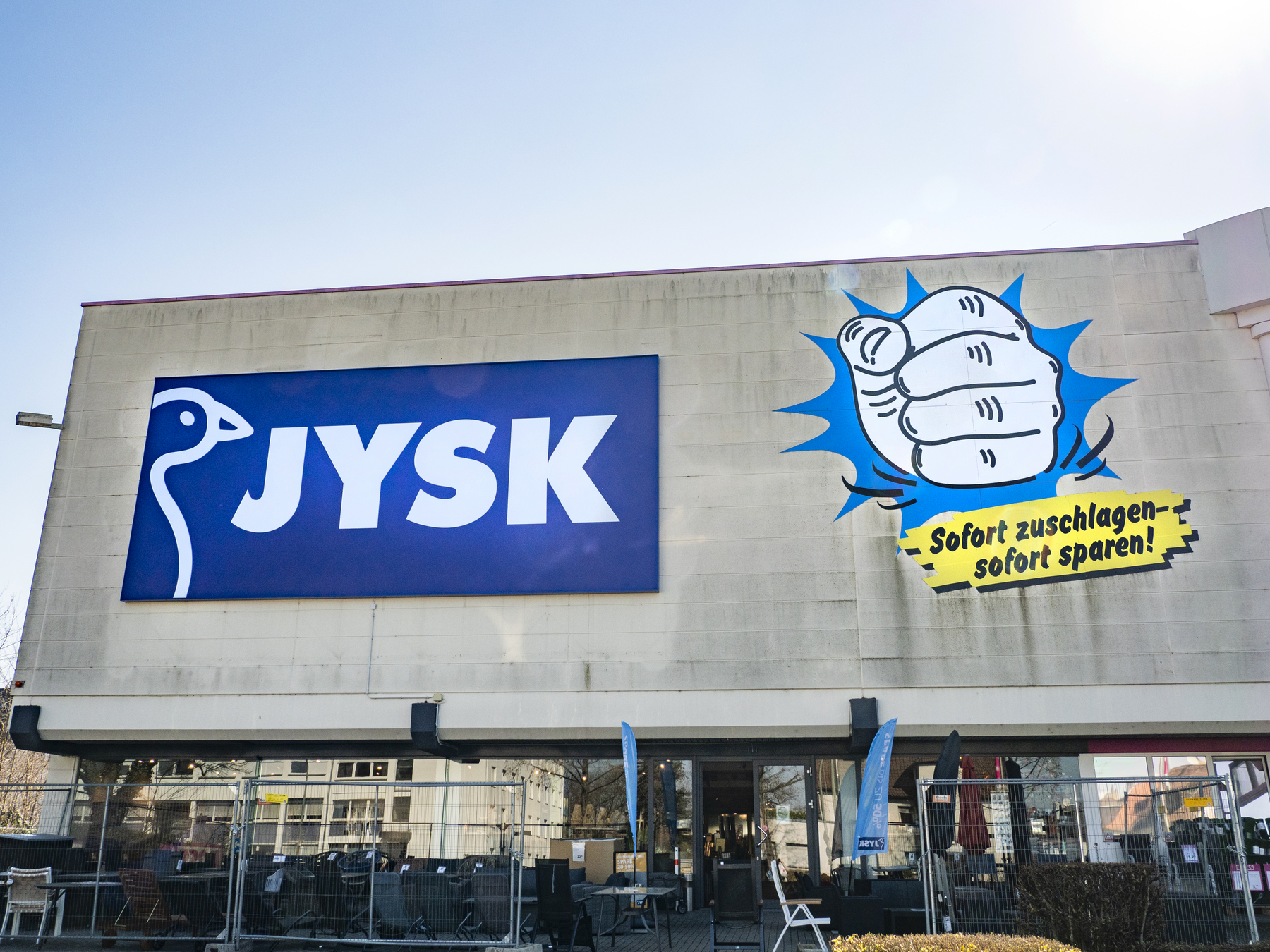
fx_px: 1101
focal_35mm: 30
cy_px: 476
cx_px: 635
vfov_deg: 46.8
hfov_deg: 60.0
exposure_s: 1/125
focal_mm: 15
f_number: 8
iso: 200
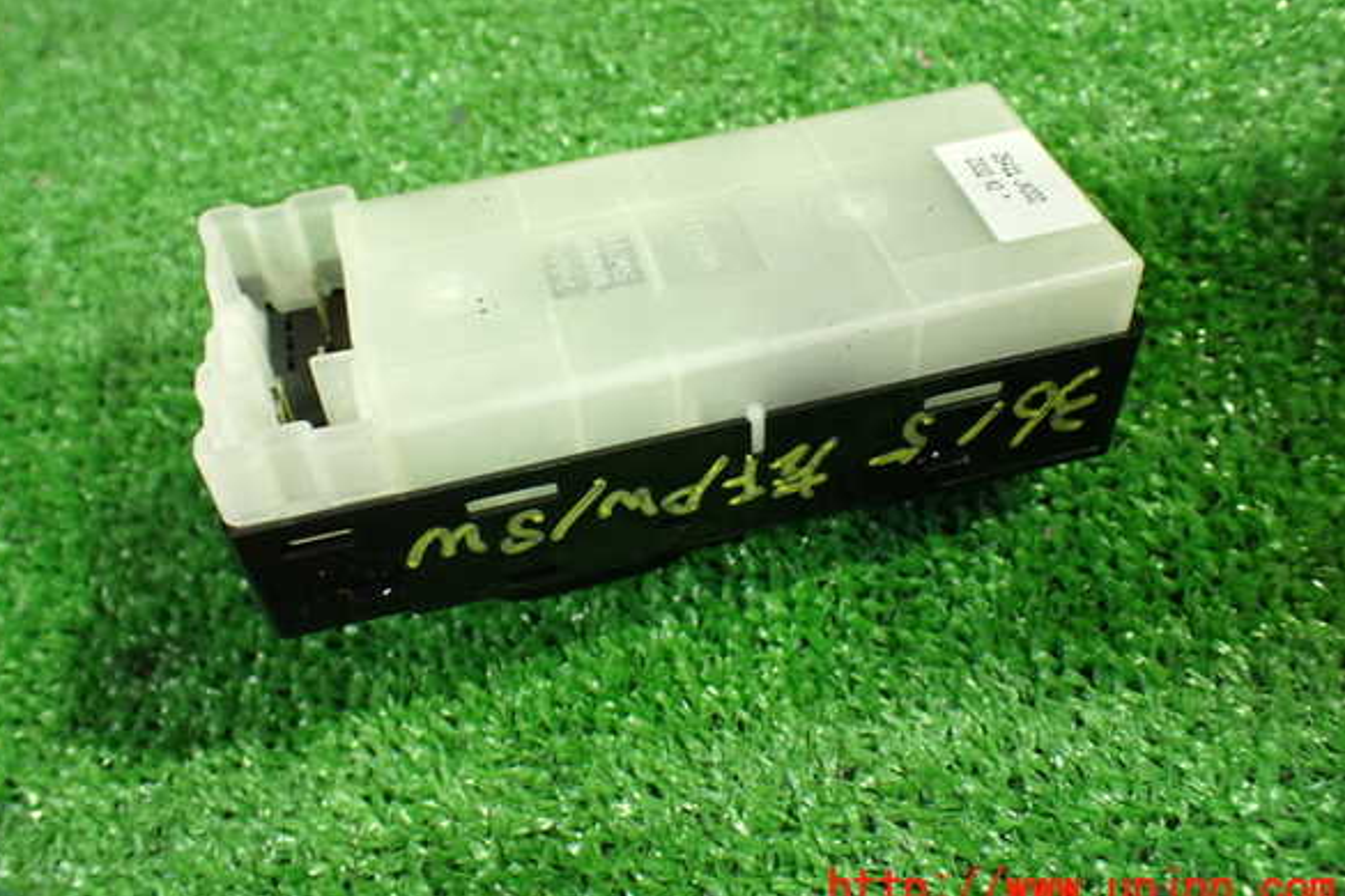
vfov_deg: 41.1
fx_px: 1195
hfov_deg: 58.7
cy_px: 402
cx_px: 658
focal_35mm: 32
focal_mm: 5.4
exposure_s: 1/40
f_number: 2.3
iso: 800
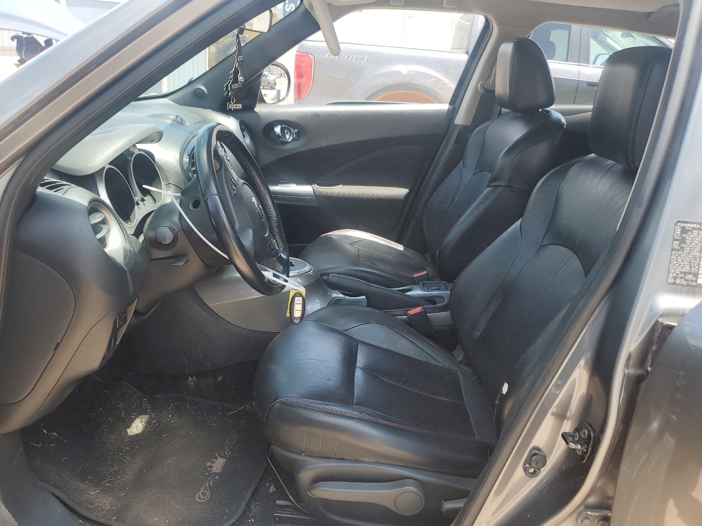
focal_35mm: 26
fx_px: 527
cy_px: 263
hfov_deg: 67.3
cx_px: 351
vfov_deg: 53.1
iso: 50
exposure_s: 1/556
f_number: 1.5
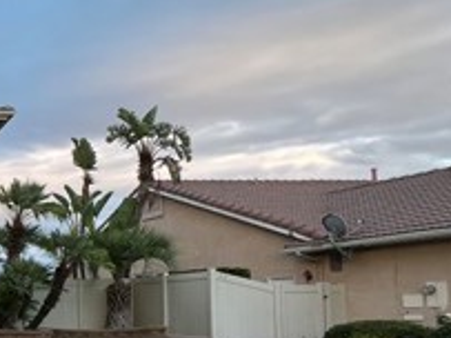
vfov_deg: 33.8
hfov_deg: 31.3
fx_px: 534
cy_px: 280
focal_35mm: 41
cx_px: -178
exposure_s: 1/99
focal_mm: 1.57
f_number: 1.8
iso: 50
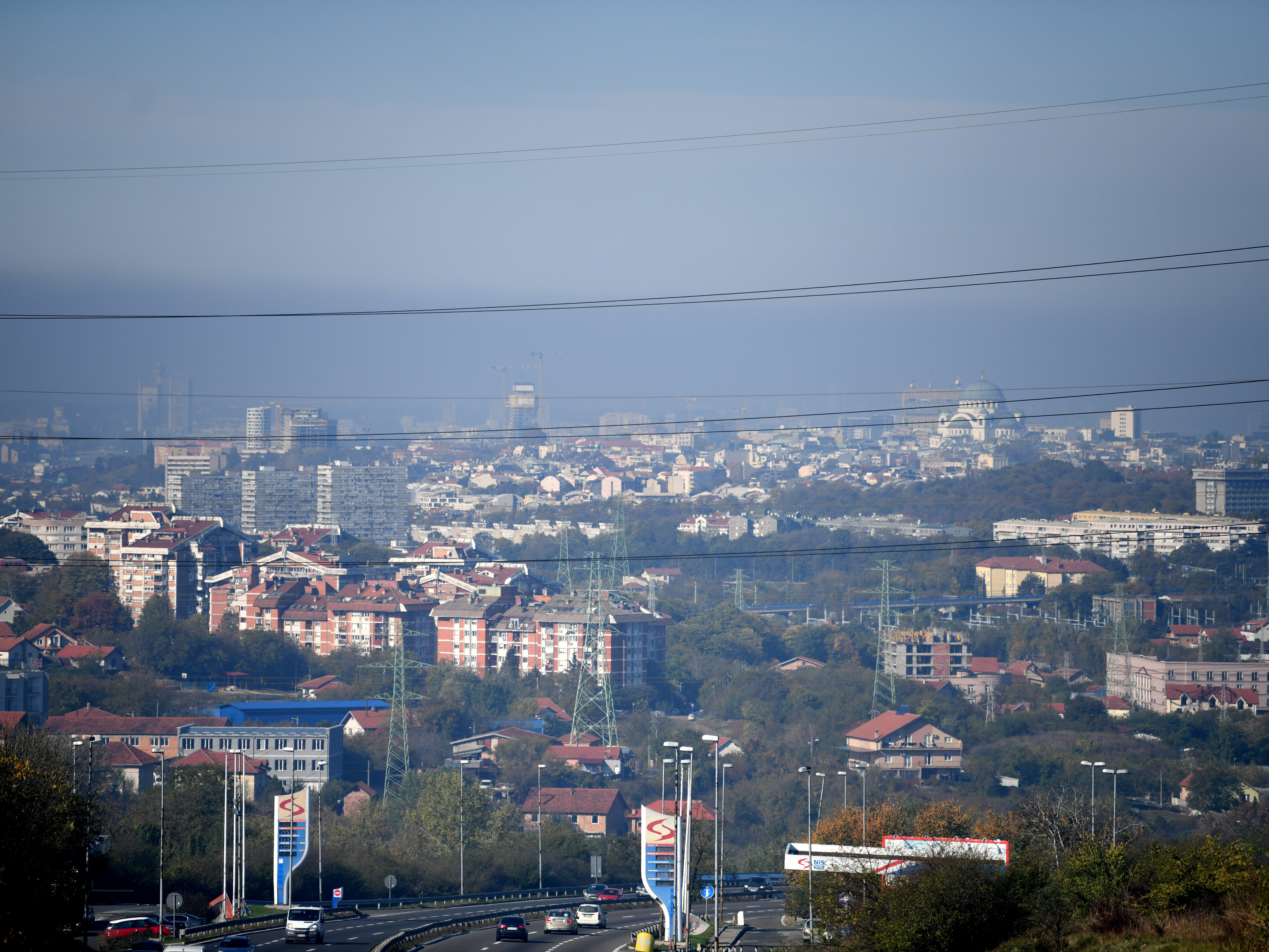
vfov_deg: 6.8
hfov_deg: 9.1
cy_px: 475
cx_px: 607
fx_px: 7955
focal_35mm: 217
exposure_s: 1/4000
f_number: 3.2
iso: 200
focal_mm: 200
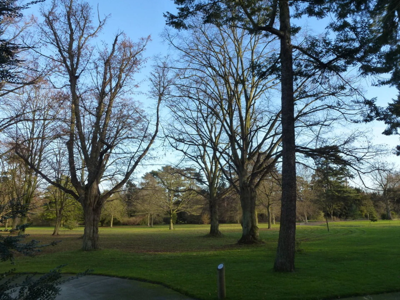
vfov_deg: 56.8
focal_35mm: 24
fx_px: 277
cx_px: 200
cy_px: 150
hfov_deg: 71.6
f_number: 4
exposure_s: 1/200
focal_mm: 4.3
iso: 160
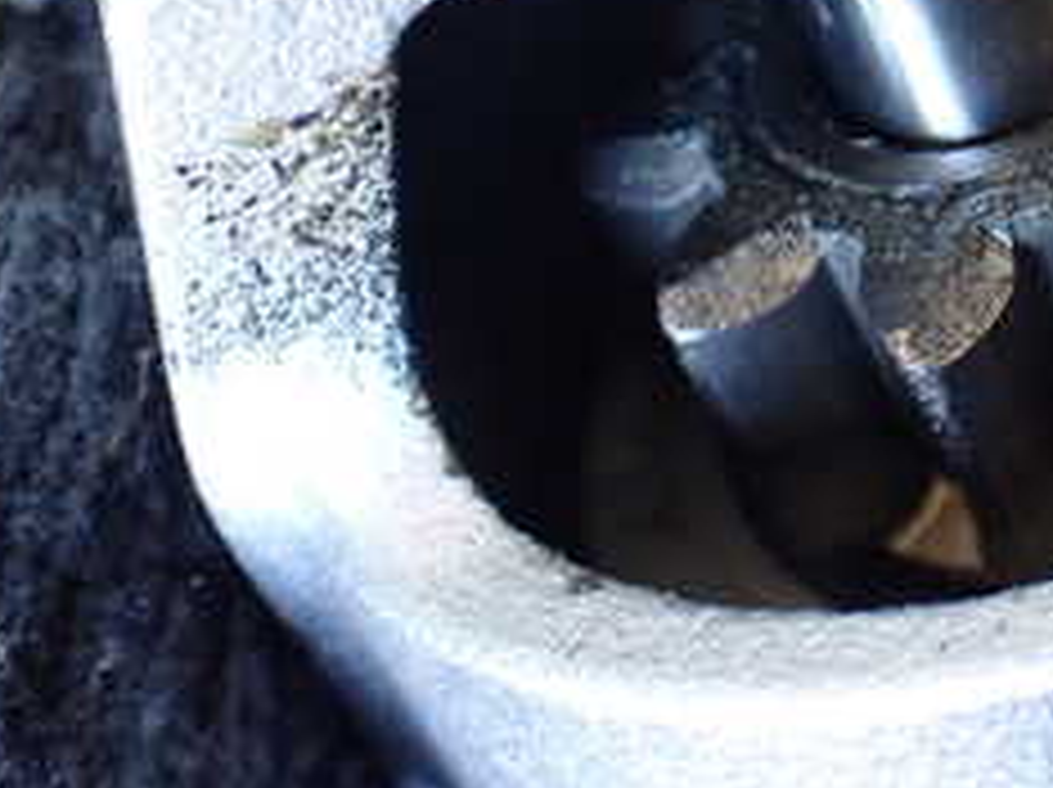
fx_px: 2340
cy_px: -27
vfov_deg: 18.5
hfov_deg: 24.5
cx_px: 994
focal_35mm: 77
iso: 800
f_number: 2.3
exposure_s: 1/50
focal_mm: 5.4
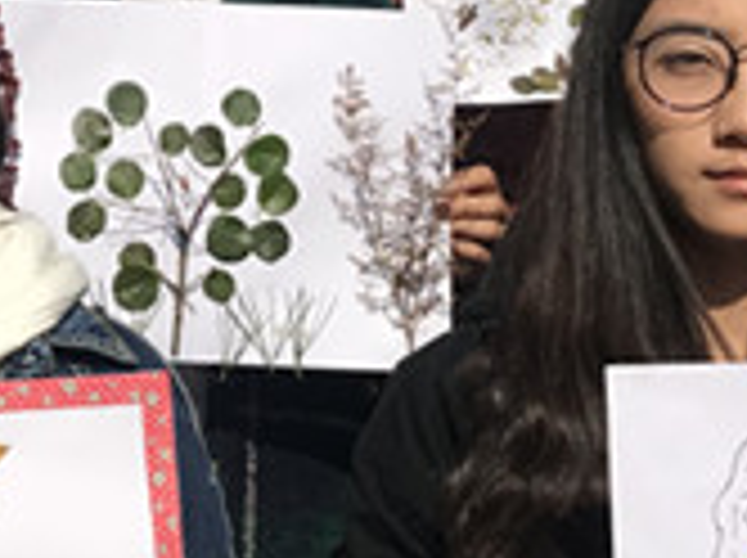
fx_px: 2327
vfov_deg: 13.6
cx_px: 22
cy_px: 99
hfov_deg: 17.8
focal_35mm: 108
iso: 20
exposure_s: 1/3546
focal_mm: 3.99
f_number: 1.8
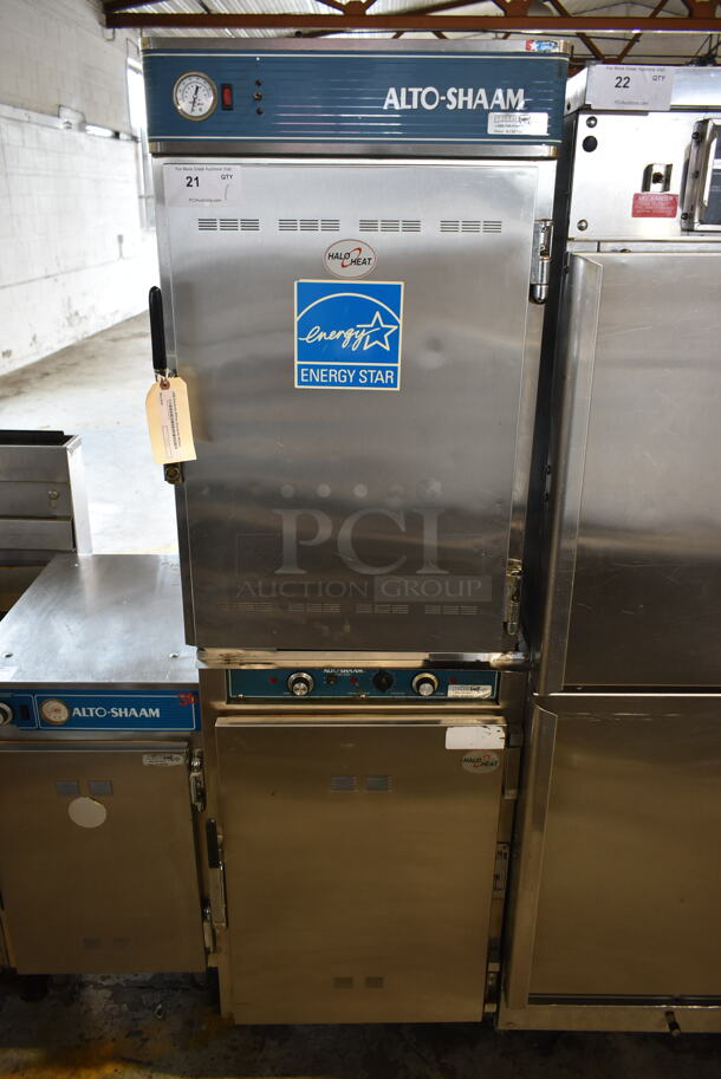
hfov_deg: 48.0
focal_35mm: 27
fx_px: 810
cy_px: 540
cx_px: 360
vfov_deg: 67.3
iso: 450
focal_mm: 18
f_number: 3.5
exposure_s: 1/30
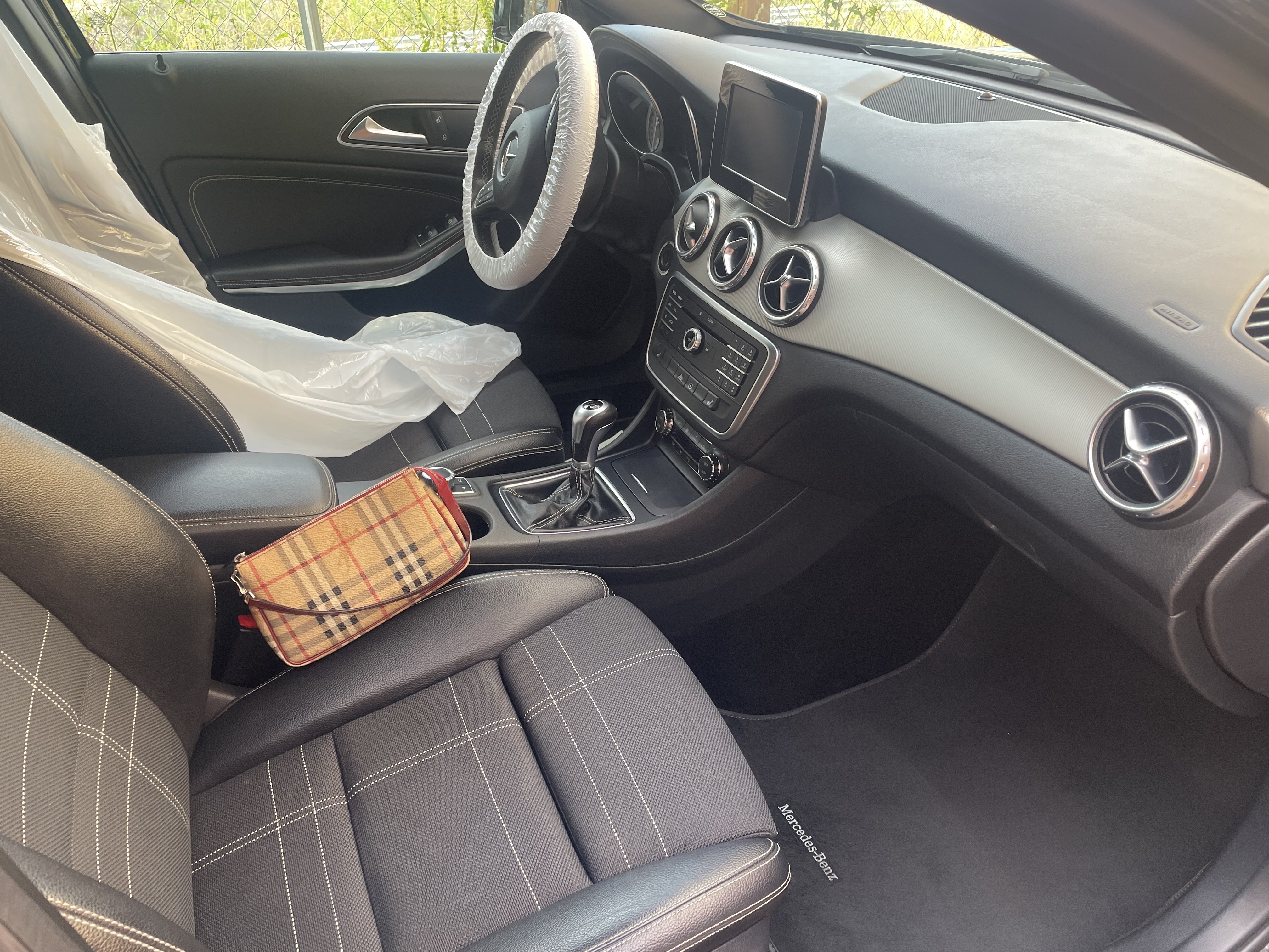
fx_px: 953
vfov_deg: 53.1
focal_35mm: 26
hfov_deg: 67.3
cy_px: 476
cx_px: 634
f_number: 1.6
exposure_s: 1/121
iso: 80
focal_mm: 4.2
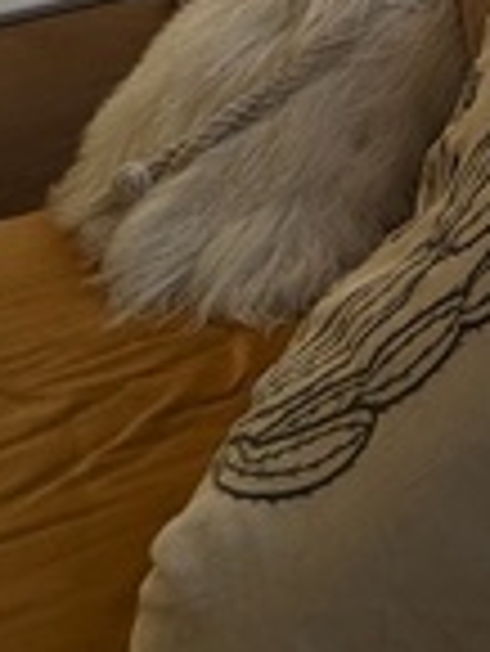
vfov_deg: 16.3
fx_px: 1602
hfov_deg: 12.9
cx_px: 1200
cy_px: -733
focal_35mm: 85
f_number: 2.2
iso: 46
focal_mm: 2.35
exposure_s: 1/471
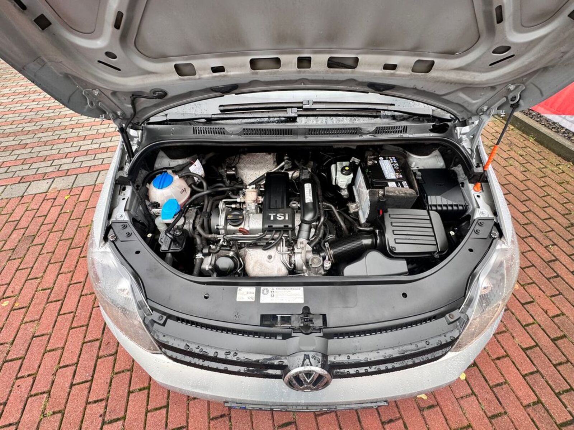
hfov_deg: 102.1
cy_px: 215
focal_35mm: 14
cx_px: 287
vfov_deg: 85.7
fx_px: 232
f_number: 2.2
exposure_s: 1/99
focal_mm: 2.22
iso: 64
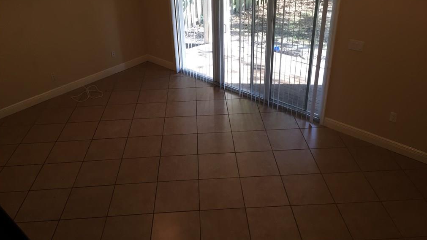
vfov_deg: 36.5
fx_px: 362
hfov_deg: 61.0
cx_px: 213
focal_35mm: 32
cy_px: 95
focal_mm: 4.15
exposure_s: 1/30
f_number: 2.2
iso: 32
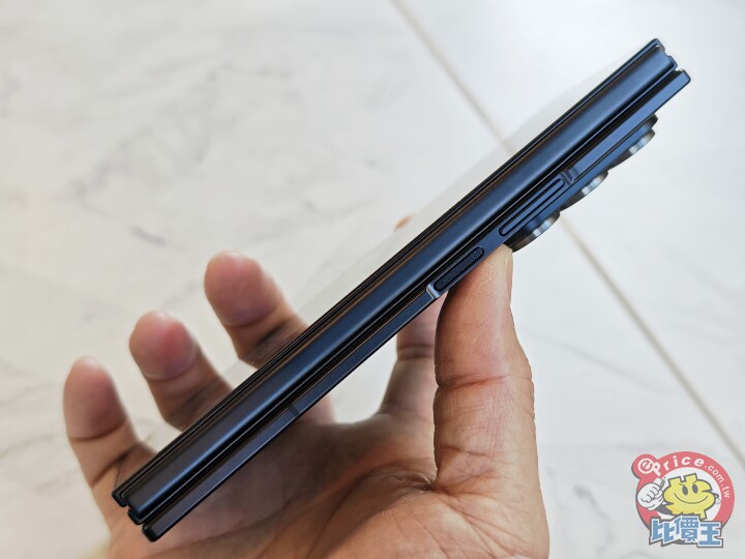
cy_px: 280
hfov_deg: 41.2
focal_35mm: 46
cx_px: 372
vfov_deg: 31.5
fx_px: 990
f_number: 1.63
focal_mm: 8.72
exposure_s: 1/187
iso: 50
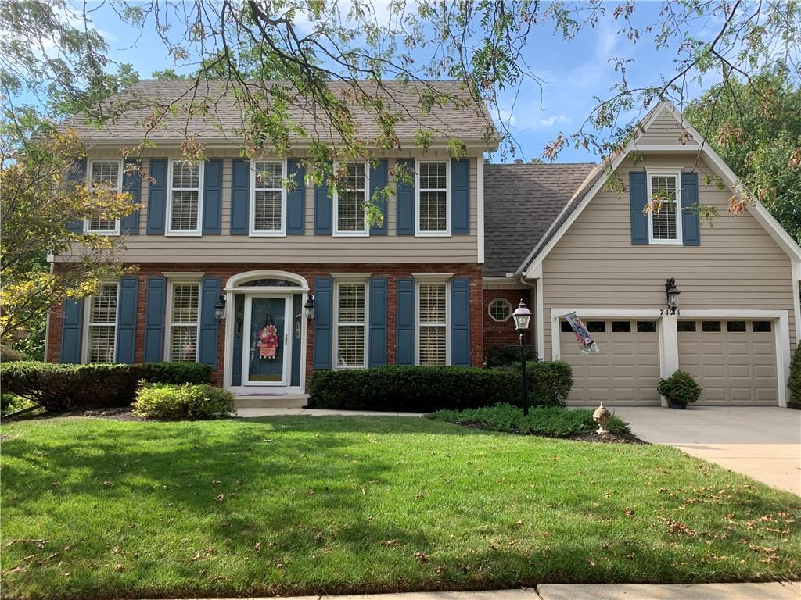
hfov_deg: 67.3
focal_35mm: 26
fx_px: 602
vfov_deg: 53.1
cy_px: 300
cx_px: 400
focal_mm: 4.25
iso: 25
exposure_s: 1/928
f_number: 1.8
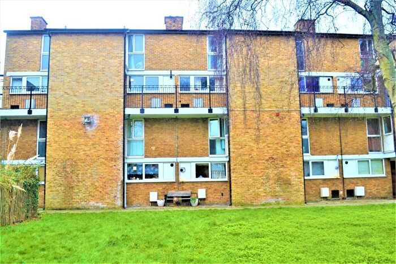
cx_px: 198
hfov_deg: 61.9
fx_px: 330
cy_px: 132
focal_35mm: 30
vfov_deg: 43.6
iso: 160
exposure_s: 1/125
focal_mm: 20
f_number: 5.6
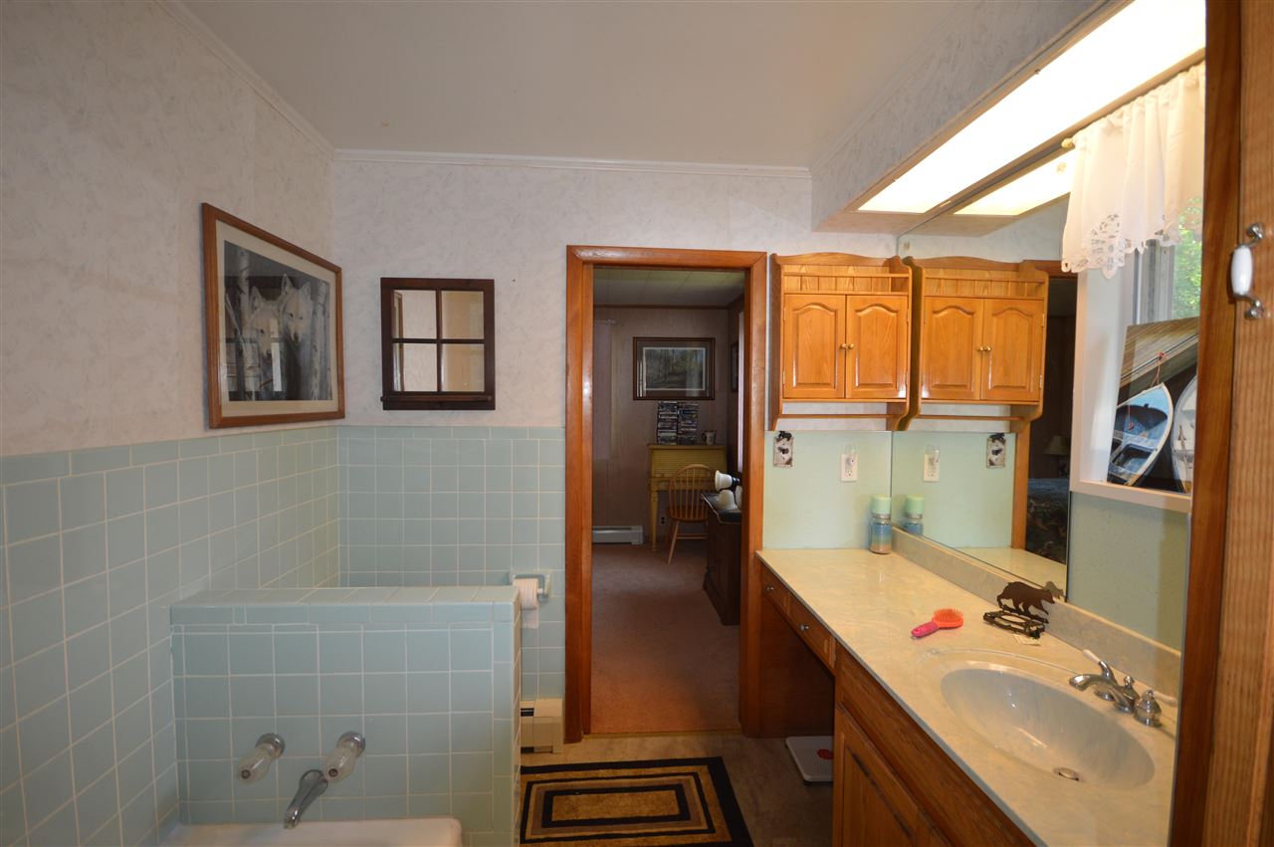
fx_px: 530
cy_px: 424
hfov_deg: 100.4
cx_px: 637
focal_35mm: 15
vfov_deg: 77.2
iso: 400
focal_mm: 10
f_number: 4
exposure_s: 1/80
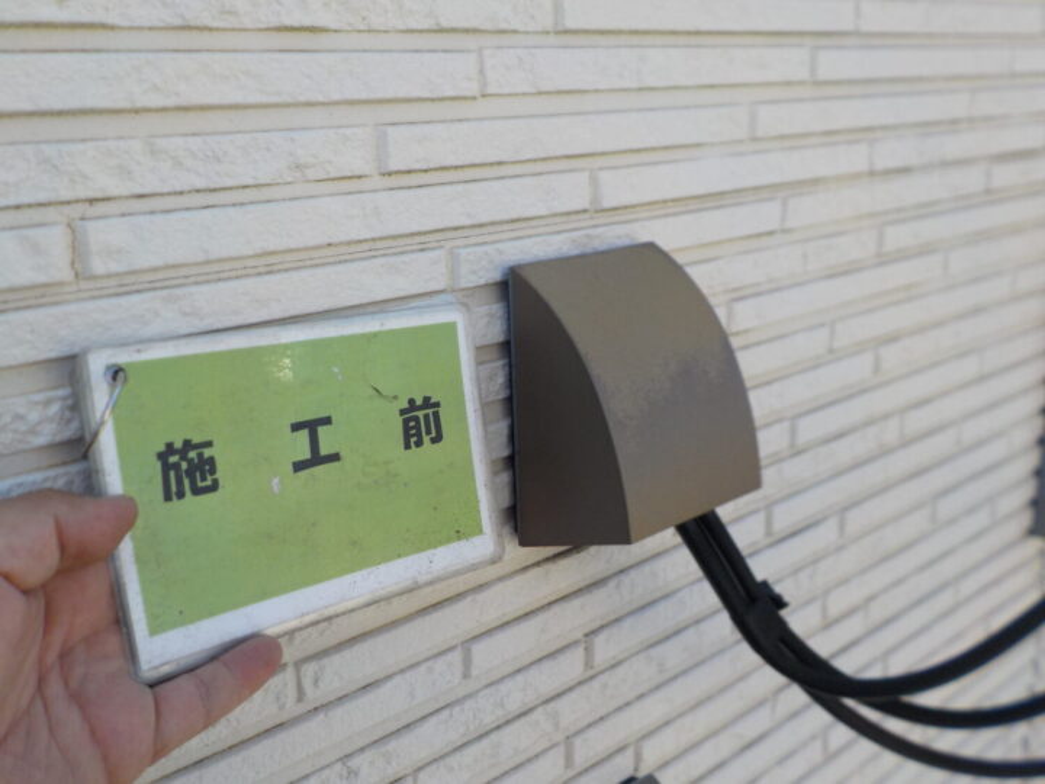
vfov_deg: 46.8
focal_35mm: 30
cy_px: 392
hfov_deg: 60.0
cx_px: 522
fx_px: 906
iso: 125
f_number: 3.3
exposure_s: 1/200
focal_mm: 4.1
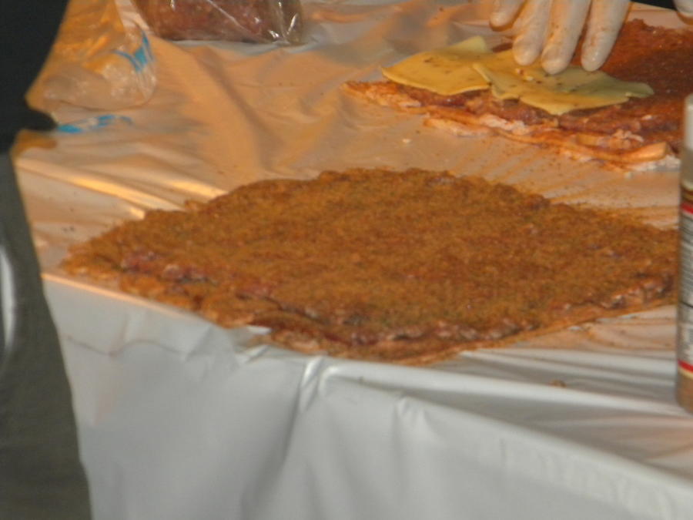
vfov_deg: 6.6
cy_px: 260
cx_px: 346
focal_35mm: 226
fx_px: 4524
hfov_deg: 8.8
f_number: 5.4
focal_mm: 41
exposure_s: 1/30
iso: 400
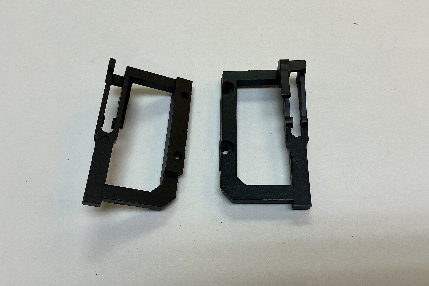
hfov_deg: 60.3
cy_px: 143
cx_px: 213
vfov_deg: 42.3
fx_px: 369
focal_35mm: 31
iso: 25
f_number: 1.8
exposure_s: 1/120
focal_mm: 3
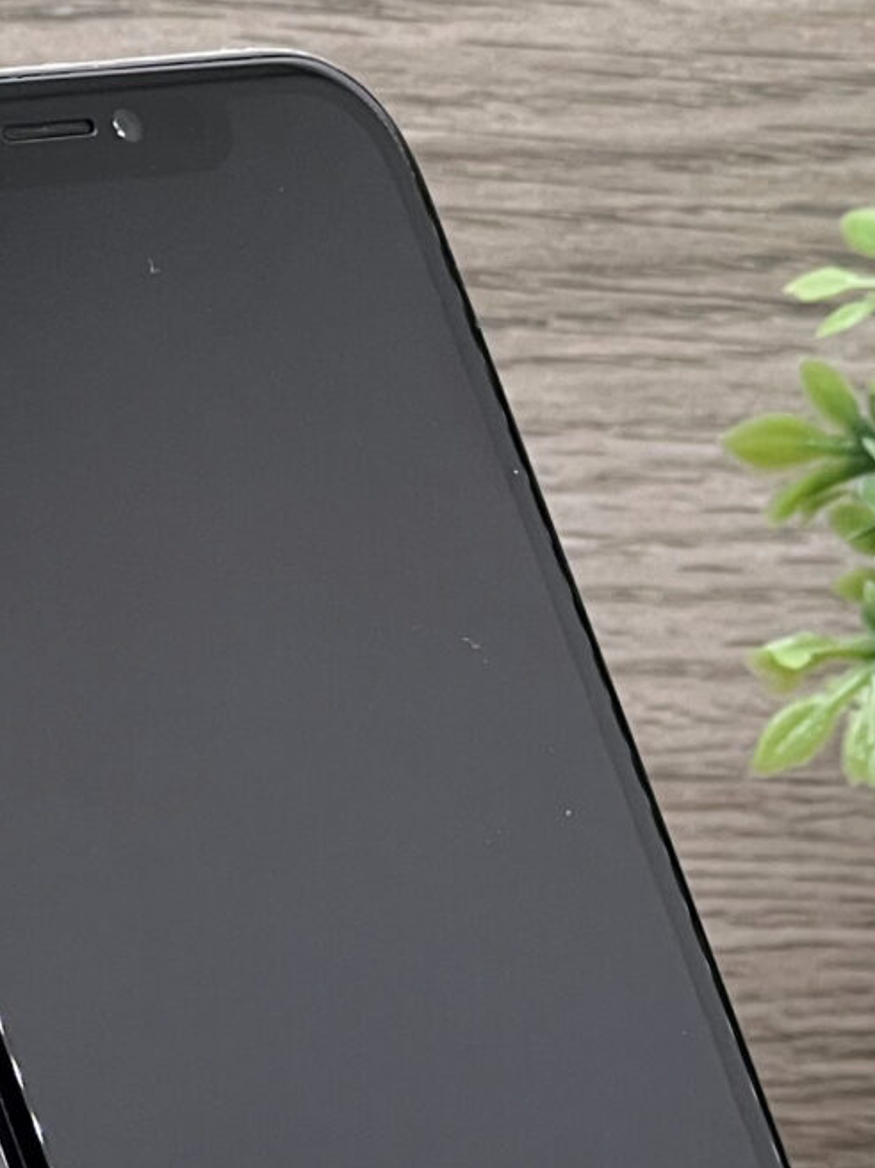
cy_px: 856
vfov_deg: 6.6
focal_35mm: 301
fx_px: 10148
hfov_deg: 4.9
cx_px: -2
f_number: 2.8
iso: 80
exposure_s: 1/100
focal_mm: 9
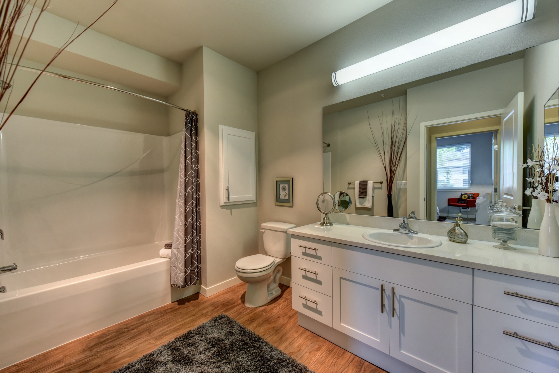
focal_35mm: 14
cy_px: 186
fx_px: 217
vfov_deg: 81.3
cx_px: 280
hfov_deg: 104.2
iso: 1600
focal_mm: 14
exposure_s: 1/125
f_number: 5.6
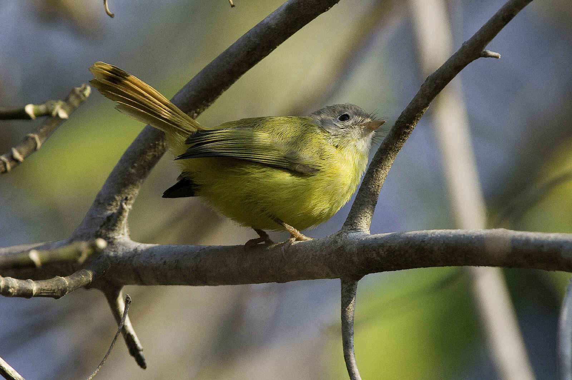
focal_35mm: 825
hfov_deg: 2.5
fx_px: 13093
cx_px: 286
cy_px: 190
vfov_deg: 1.7
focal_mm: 550
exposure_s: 1/750
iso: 1600
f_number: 8
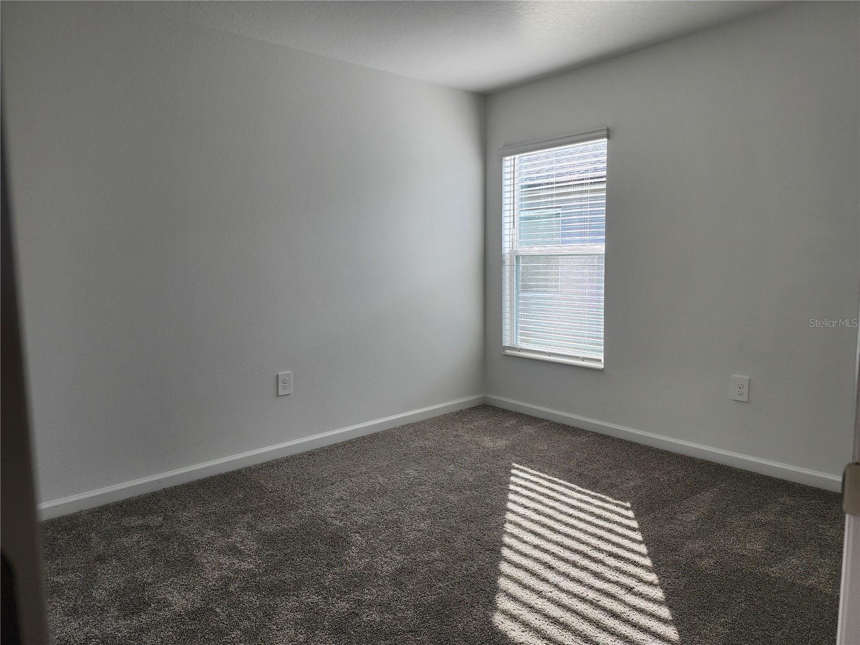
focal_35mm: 23
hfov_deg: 73.9
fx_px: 571
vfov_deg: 58.9
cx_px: 430
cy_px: 322
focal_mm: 6.4
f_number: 1.8
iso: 40
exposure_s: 1/180
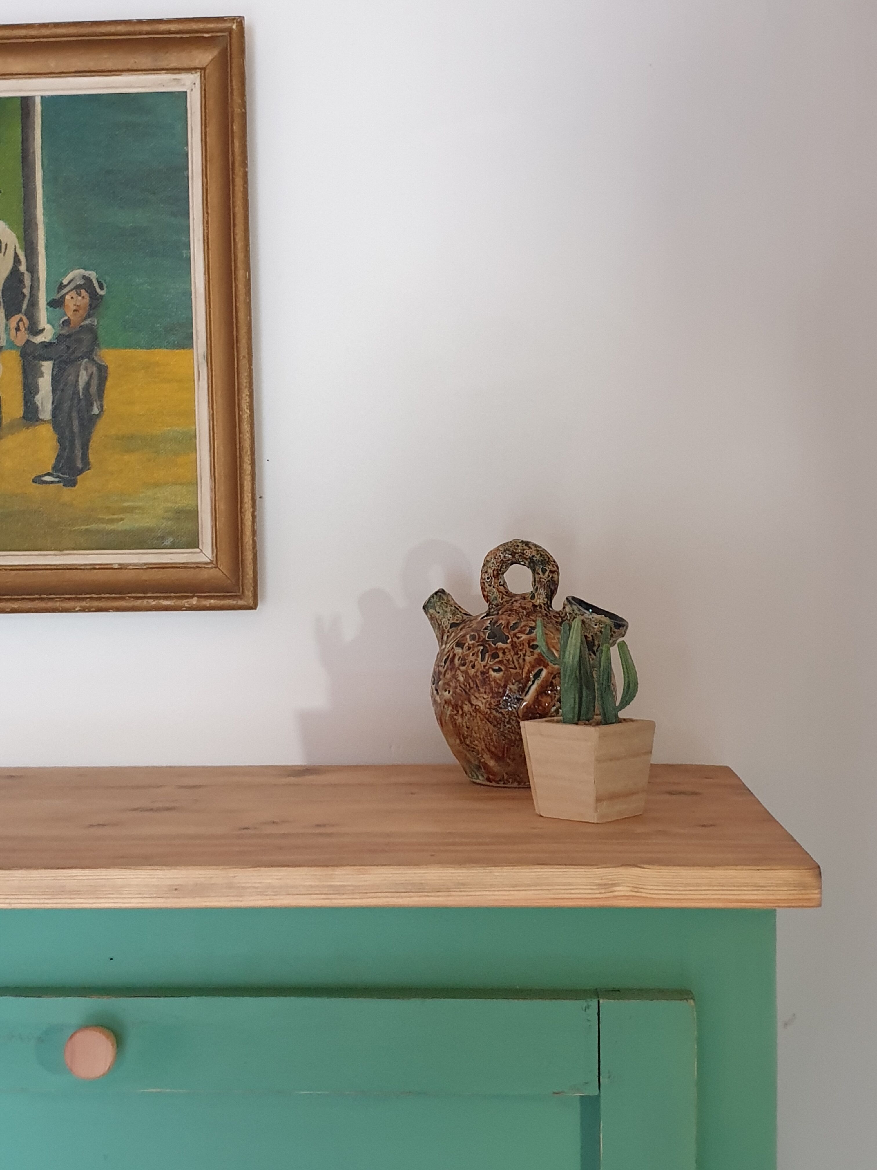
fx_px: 878
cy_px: 585
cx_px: 438
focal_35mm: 26
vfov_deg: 67.3
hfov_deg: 53.1
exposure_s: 1/50
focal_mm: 4.3
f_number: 1.5
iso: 320
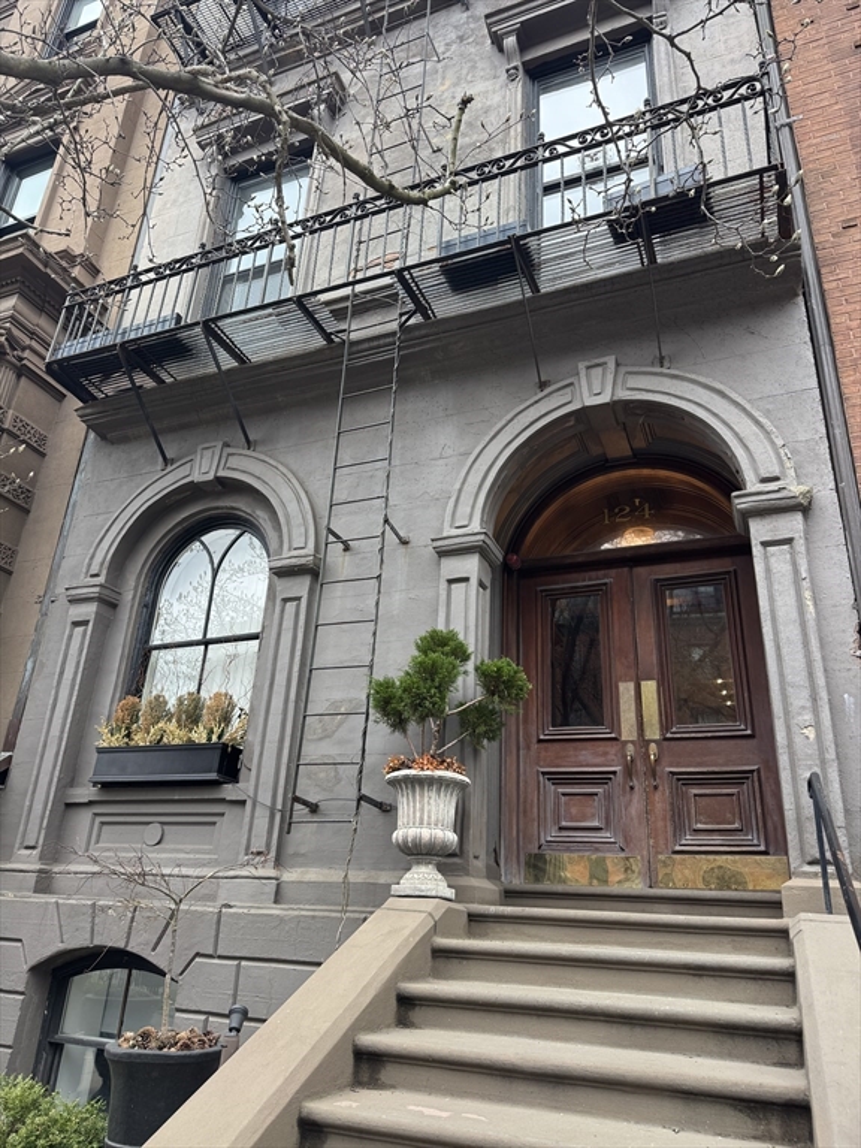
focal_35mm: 24
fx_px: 796
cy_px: 574
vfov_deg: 71.6
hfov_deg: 56.8
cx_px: 430
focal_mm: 6.76
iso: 64
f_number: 1.78
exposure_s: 1/121
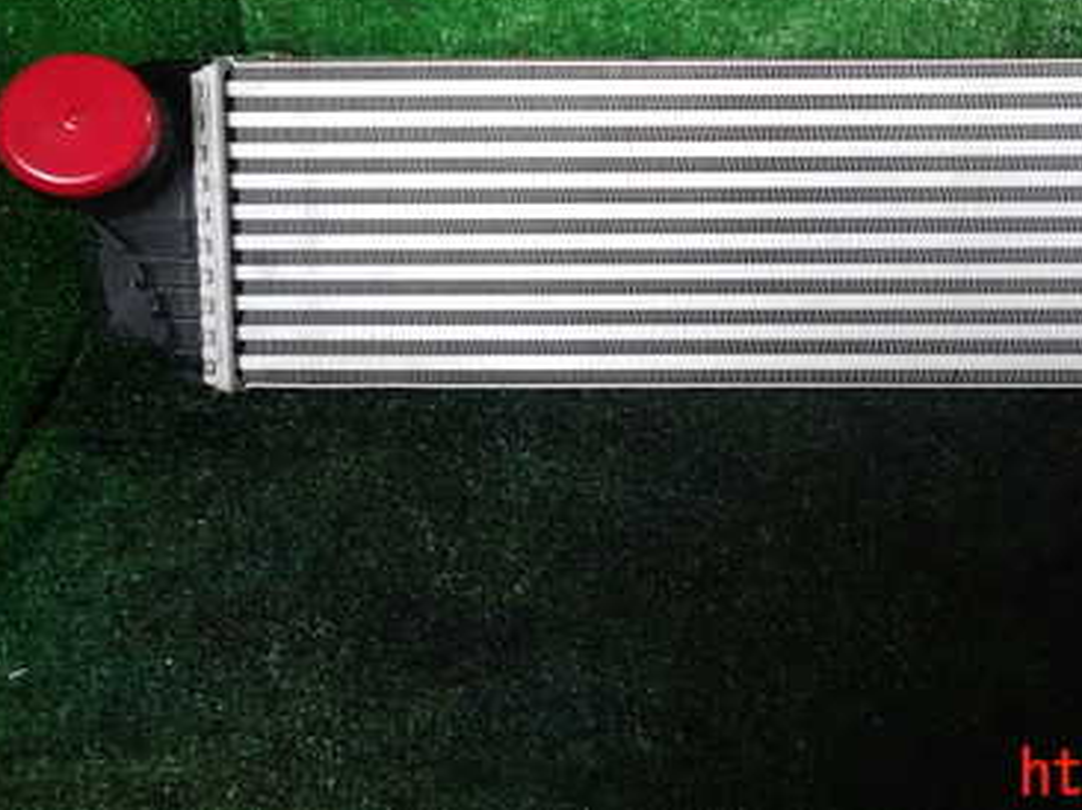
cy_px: 148
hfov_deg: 44.4
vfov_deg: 33.9
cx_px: 801
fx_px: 1281
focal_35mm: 41
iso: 200
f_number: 2
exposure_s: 1/50
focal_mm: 4.5
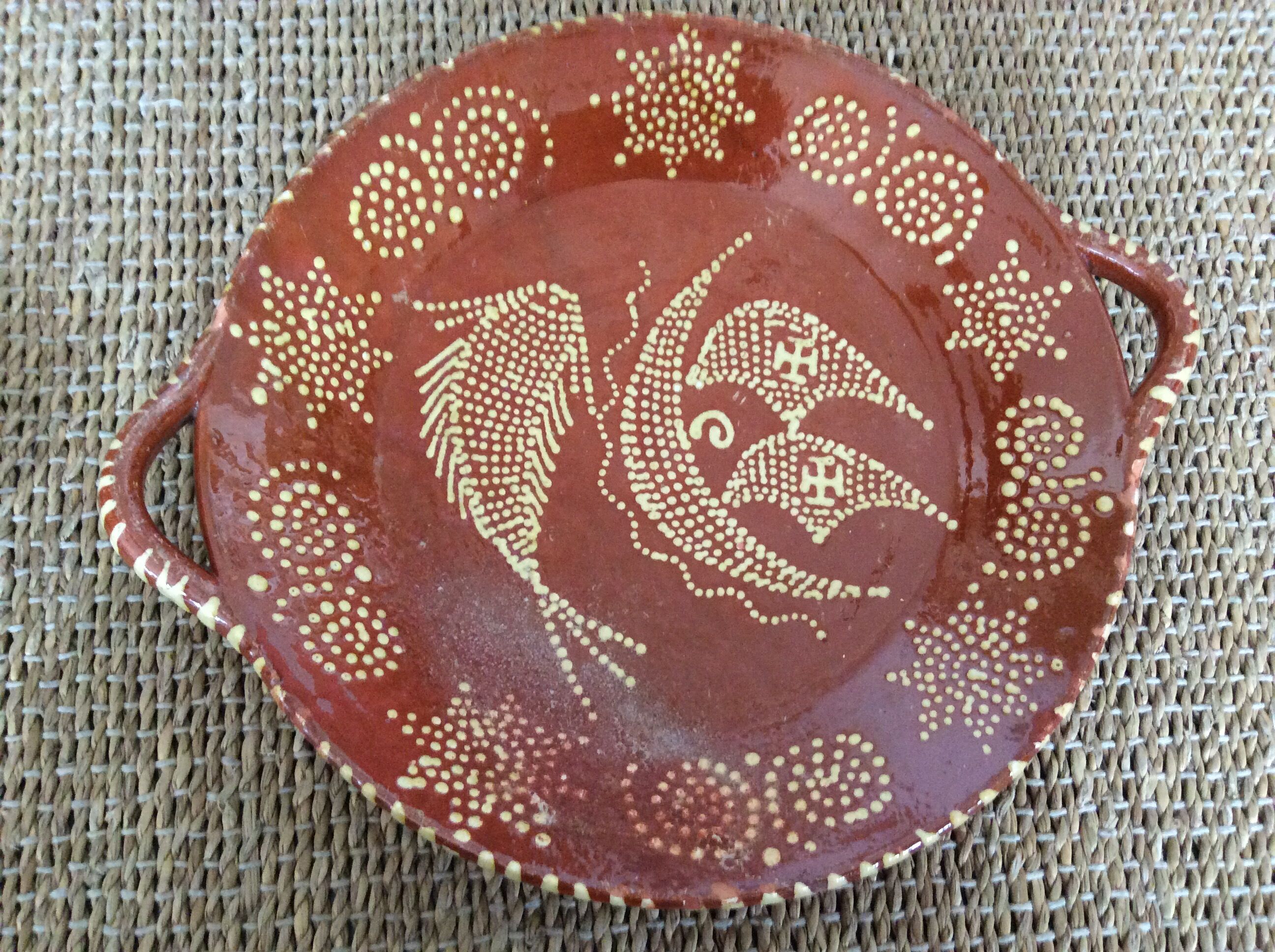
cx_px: 638
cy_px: 476
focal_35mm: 32
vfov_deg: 44.1
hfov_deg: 56.9
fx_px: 1177
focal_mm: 3.3
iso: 250
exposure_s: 1/17
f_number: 2.4
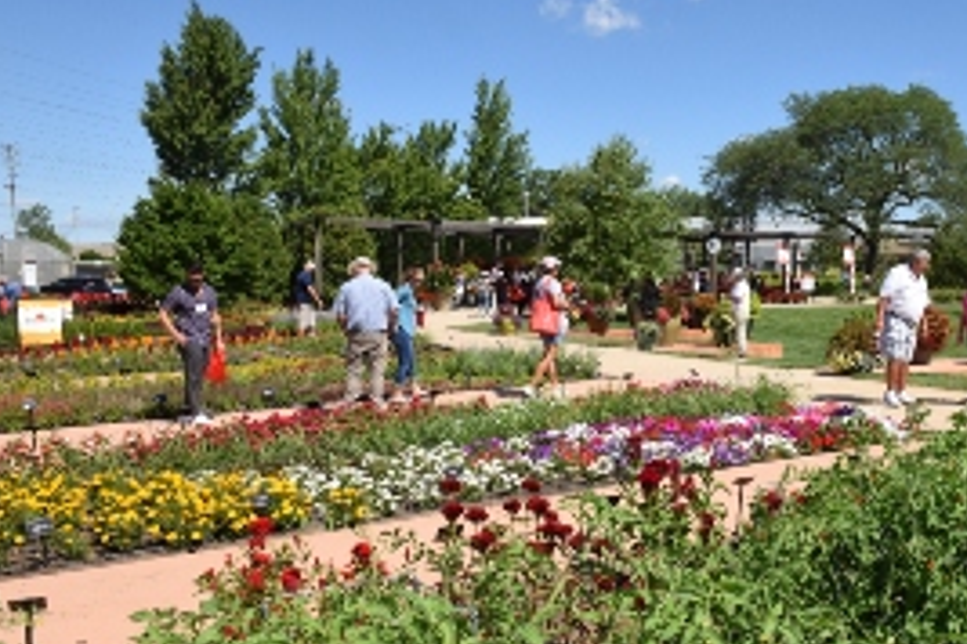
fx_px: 967
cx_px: 703
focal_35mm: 36
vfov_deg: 36.8
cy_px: 356
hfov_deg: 51.3
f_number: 22
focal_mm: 24
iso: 400
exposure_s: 1/125
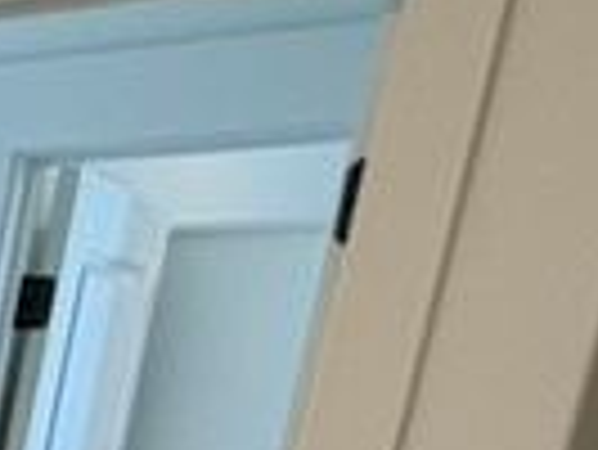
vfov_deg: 11.8
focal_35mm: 108
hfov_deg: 12.1
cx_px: -1043
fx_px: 1867
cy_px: 986
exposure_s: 1/120
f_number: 2.2
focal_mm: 2.22
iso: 160
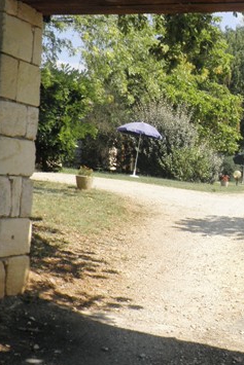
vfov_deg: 32.8
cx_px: 258
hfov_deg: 21.3
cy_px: 160
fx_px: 620
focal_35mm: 61
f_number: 9.4
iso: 64
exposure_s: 1/100
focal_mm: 5.9
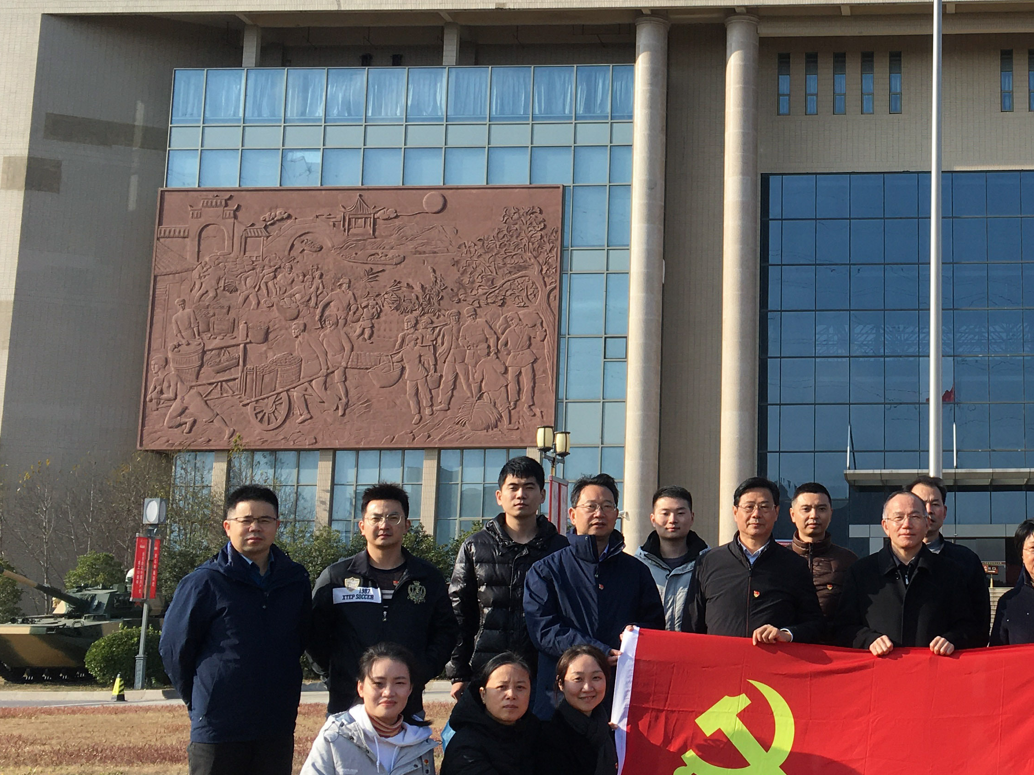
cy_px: 349
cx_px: 906
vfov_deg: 28.0
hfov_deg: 35.0
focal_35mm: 52
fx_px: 1553
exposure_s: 1/927
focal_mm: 4.15
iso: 25
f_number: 2.2
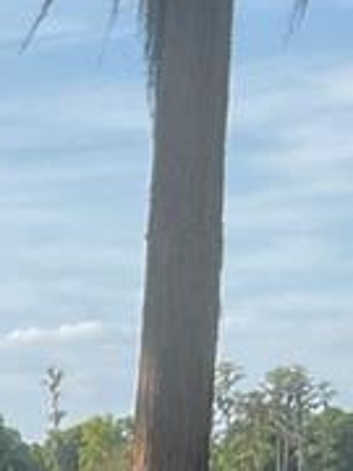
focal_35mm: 193
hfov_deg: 7.0
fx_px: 2624
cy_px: 704
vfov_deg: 9.9
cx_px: -646
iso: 16
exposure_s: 1/978
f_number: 1.8
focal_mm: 3
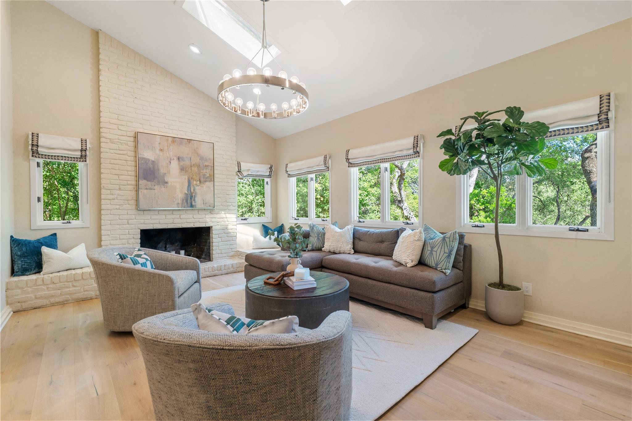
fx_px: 272
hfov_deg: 98.5
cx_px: 316
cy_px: 210
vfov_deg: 75.5
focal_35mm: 16
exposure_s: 1/2
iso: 250
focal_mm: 15.5
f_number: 8
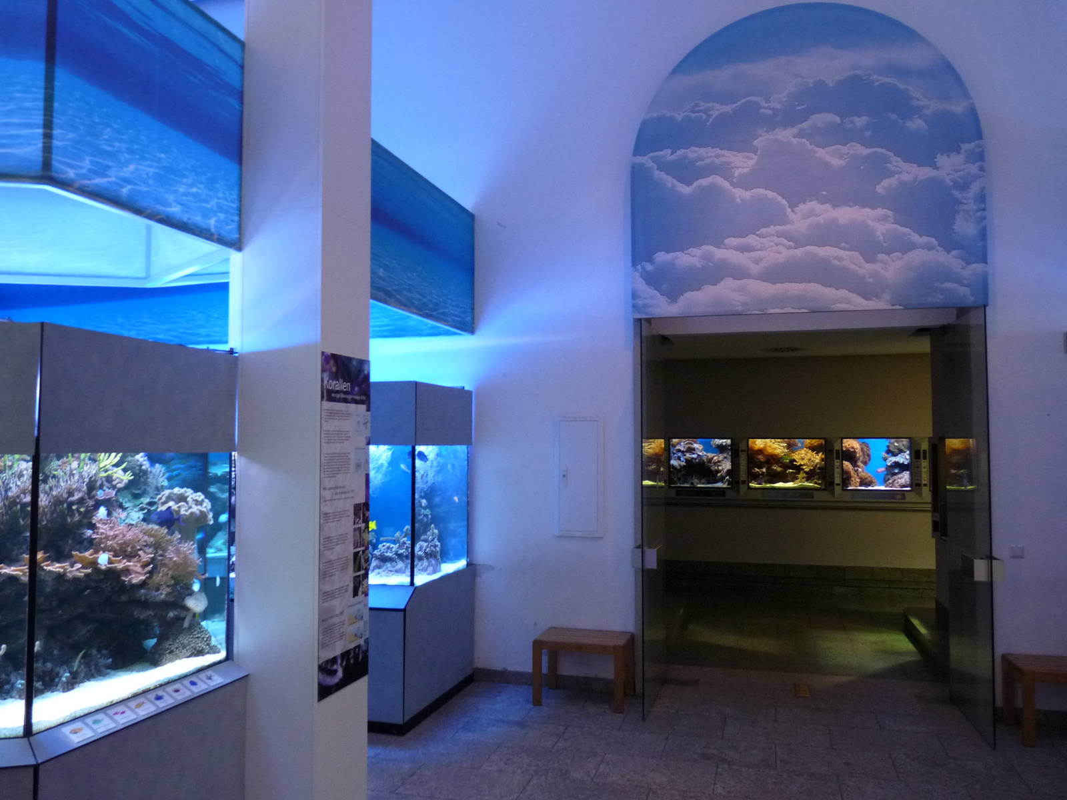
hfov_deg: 65.3
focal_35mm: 27
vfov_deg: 51.4
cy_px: 400
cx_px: 534
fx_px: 832
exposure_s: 1/30
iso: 320
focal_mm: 4.8
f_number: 2.8
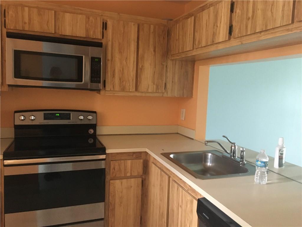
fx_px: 253
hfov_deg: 61.7
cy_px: 114
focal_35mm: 29
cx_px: 151
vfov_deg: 48.2
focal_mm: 4.15
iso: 250
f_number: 2.2
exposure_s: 1/15
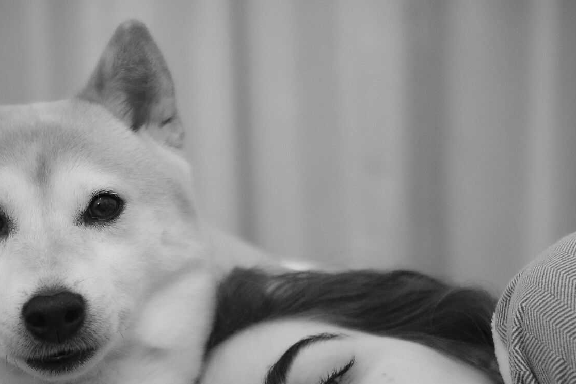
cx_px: 212
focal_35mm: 114
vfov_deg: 12.0
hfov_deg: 17.9
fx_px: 1824
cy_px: 289
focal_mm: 35
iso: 3200
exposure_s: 1/105
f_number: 2
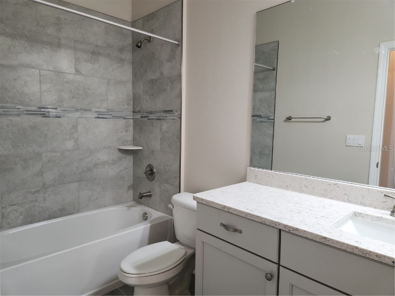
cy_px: 148
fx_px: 262
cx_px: 198
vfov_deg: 58.9
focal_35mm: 23
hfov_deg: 73.9
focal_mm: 5.4
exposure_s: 1/60
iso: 64
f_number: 1.8
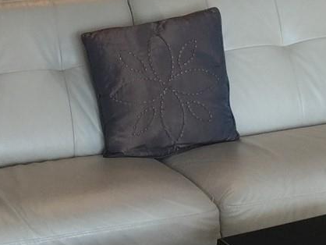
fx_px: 1046
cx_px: 197
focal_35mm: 111
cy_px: -106
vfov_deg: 12.8
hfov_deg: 17.7
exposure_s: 1/30
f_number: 2.2
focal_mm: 4.15
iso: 50
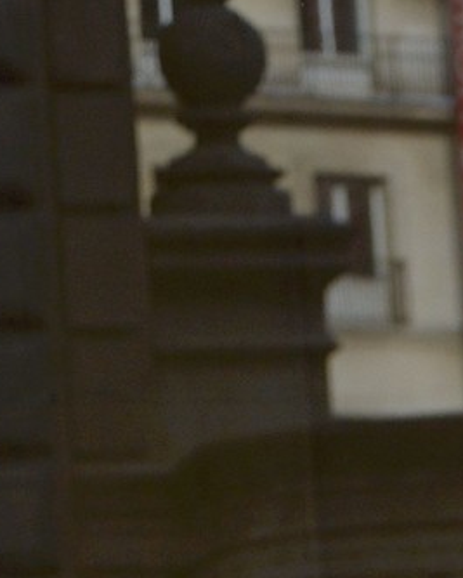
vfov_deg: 5.0
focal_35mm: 372
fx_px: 6363
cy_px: -1110
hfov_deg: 4.1
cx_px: -831
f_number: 5.6
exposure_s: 1/800
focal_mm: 55
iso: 400
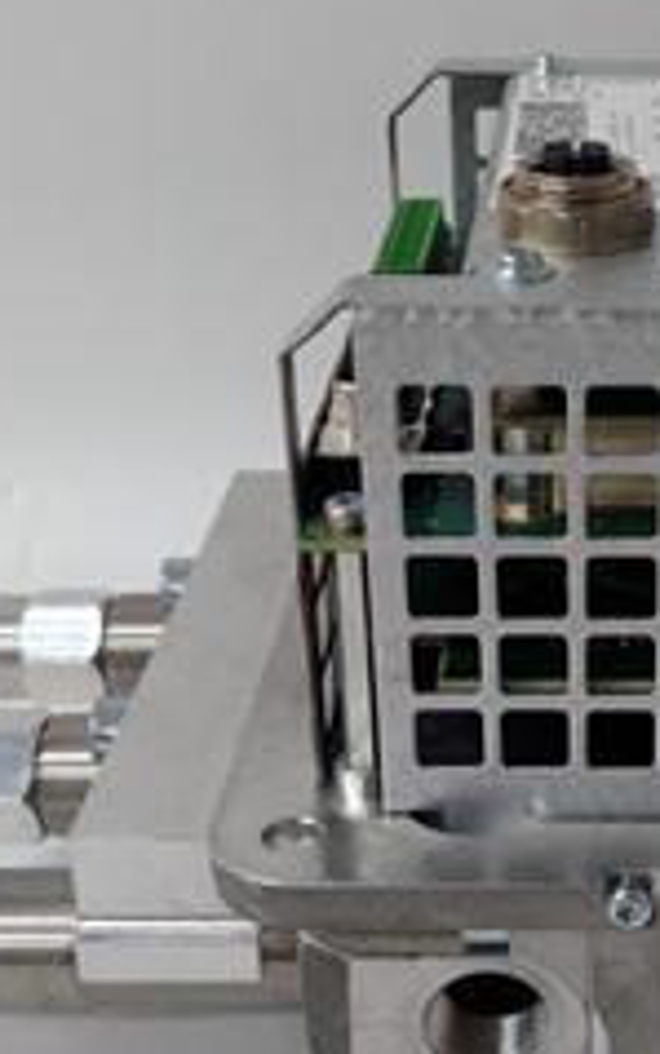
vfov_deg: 33.9
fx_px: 1725
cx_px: 625
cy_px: 627
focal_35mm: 60
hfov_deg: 21.1
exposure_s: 1/33
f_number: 2
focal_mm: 3.79
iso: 362
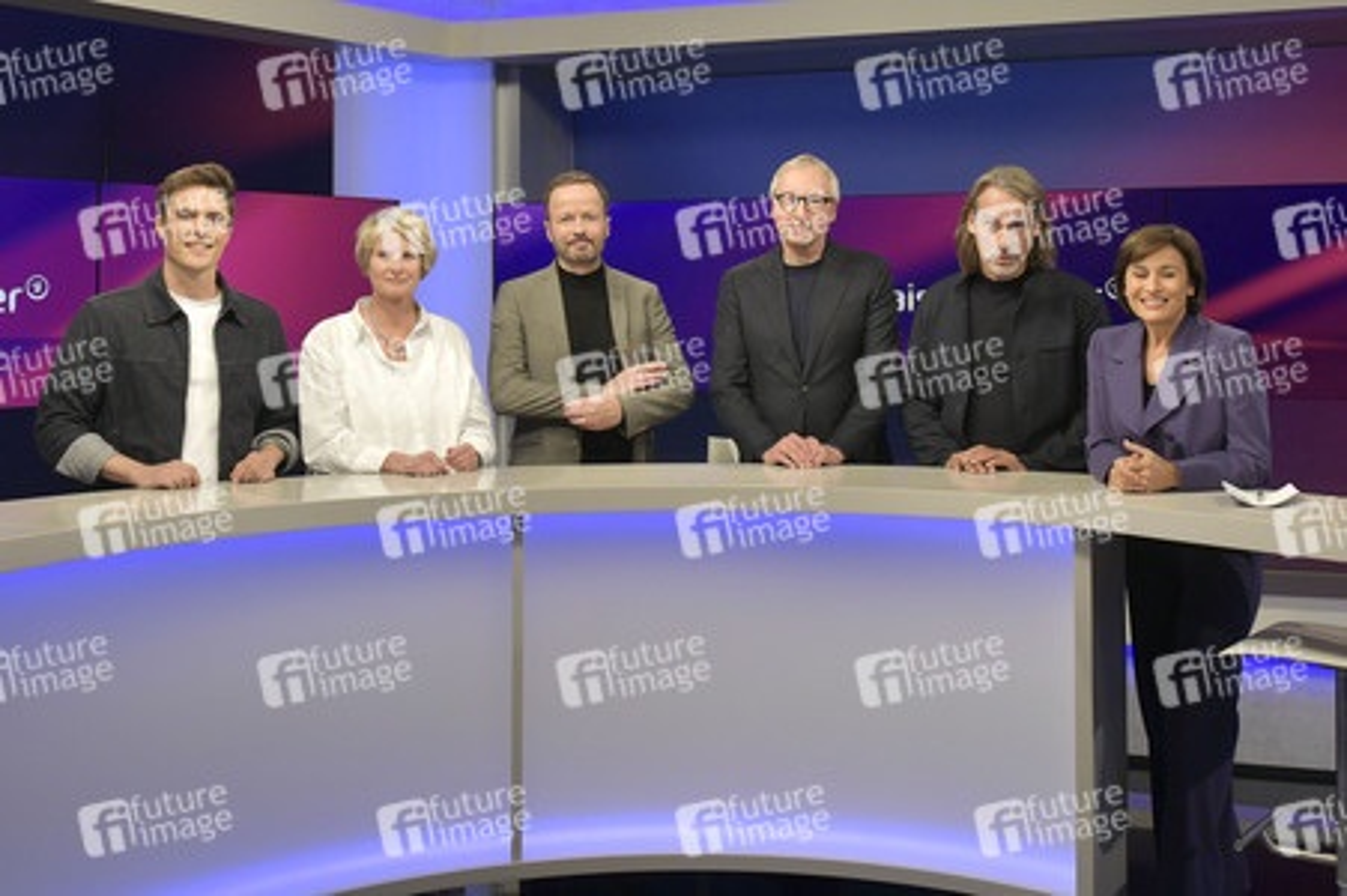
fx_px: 1159
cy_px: 448
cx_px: 674
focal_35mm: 31
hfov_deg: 60.3
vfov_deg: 42.3
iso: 1600
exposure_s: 1/200
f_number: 5.6
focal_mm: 31
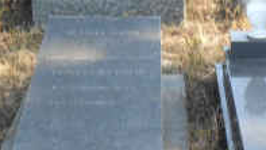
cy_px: 268
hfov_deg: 16.9
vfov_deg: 9.2
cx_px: 208
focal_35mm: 126
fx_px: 889
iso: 100
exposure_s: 1/45
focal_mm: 6.6
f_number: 4
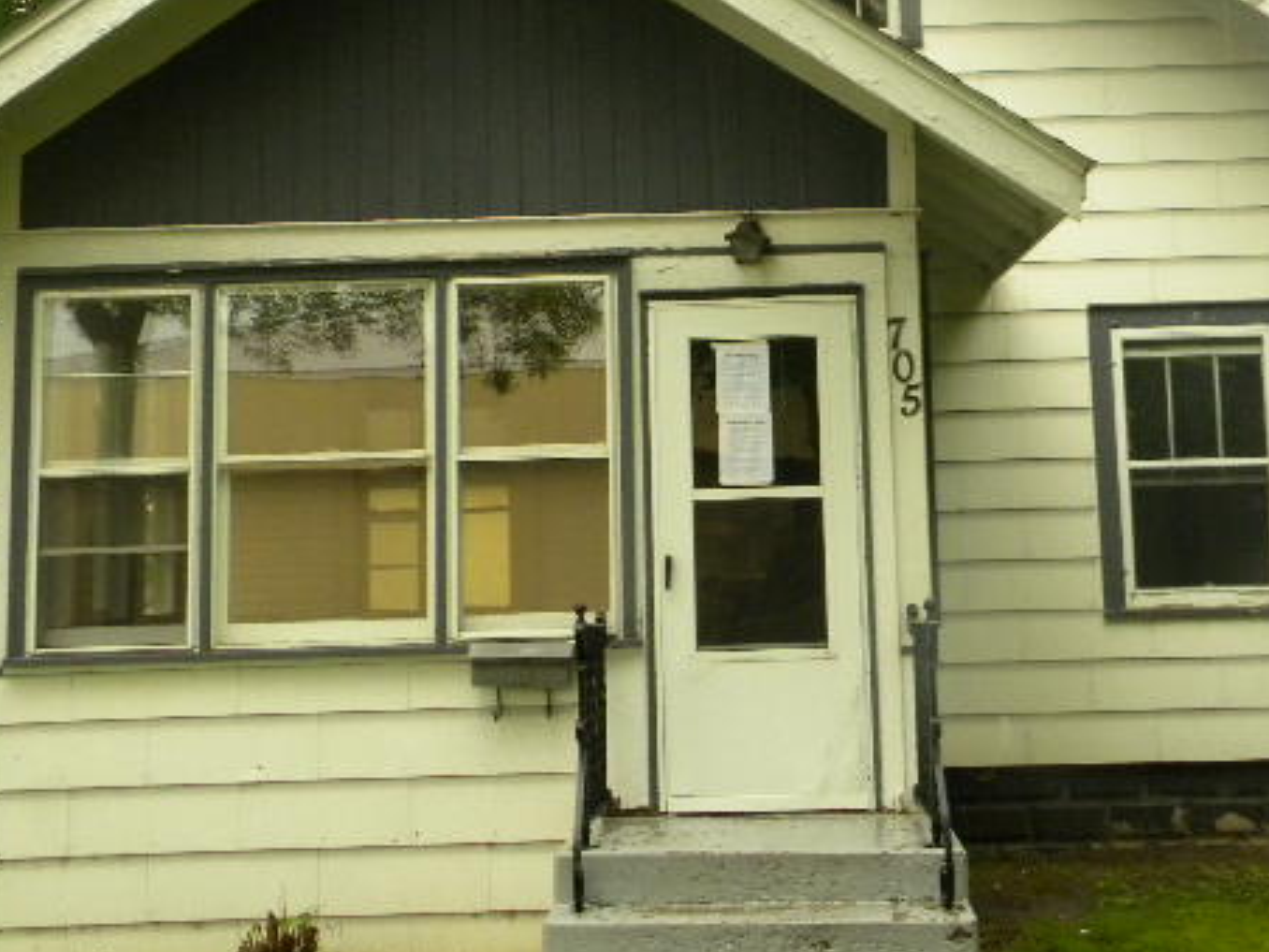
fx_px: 1870
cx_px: 744
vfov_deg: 28.5
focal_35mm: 51
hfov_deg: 37.4
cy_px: 379
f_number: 3.7
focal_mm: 6.4
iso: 400
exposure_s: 1/24
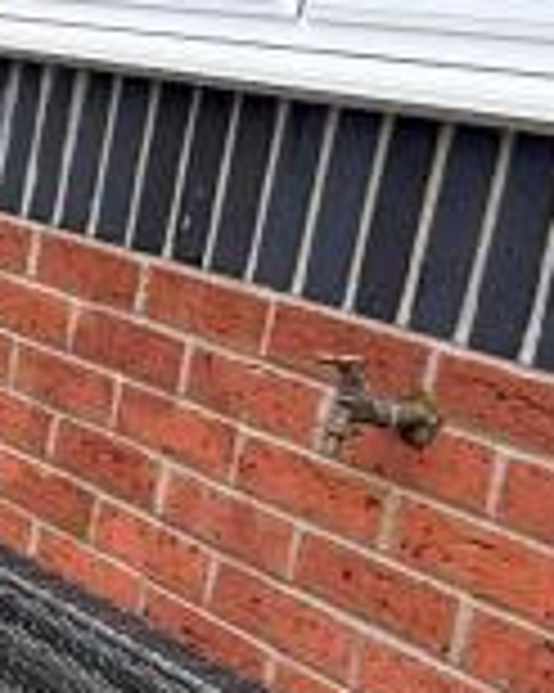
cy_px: 464
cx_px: -1004
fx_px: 1867
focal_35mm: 91
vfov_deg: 21.0
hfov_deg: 11.6
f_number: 2.2
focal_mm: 2.22
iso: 50
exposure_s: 1/602
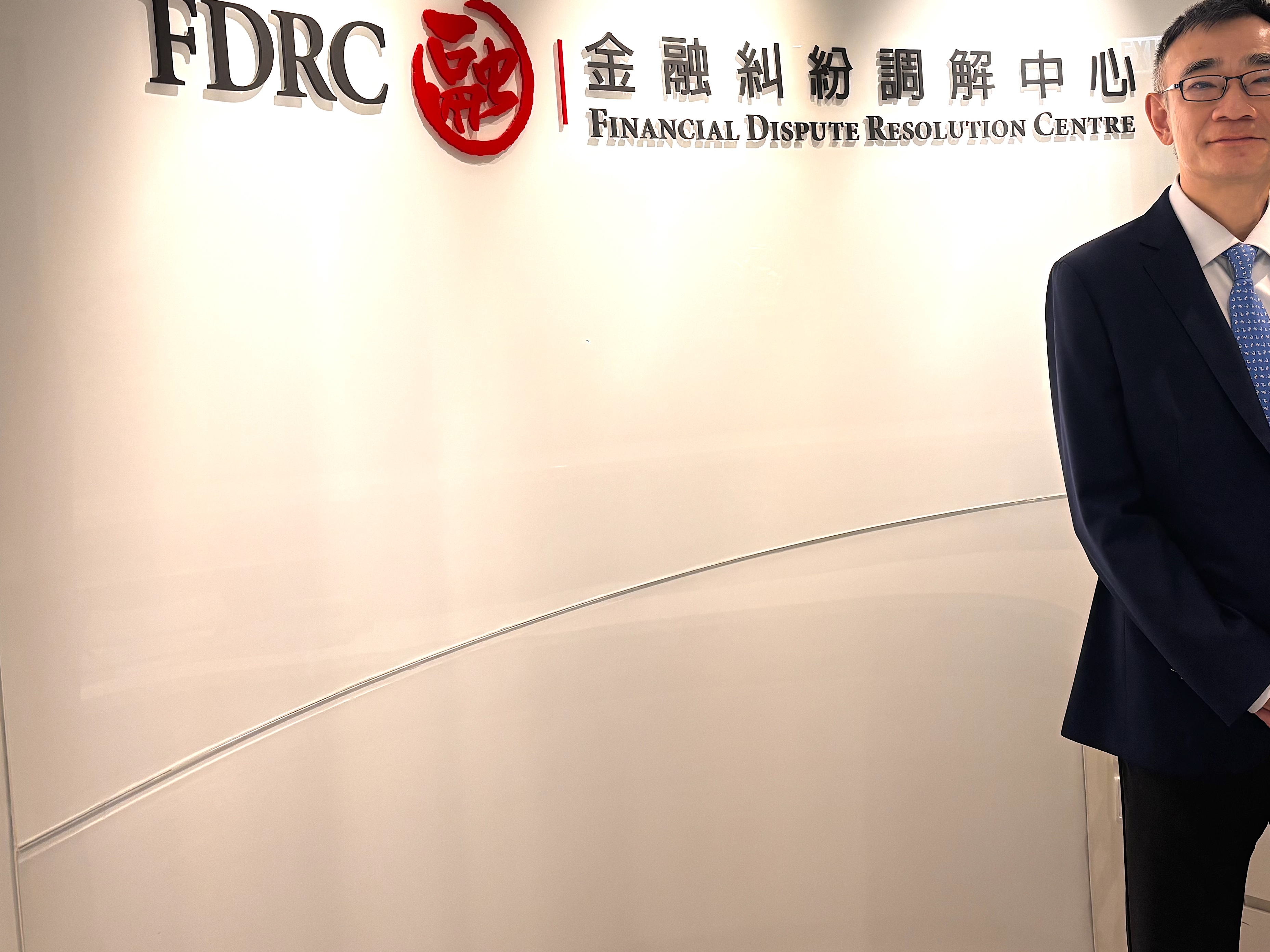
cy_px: 270
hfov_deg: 45.9
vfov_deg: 35.4
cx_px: 867
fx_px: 1468
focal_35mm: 40
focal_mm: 5.96
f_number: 1.6
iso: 100
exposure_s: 1/100
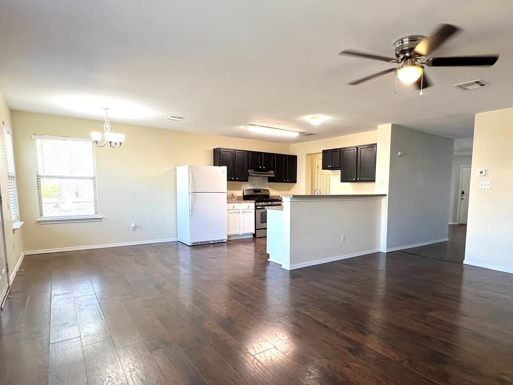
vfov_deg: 68.3
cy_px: 222
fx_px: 282
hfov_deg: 83.9
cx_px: 301
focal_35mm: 19
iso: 200
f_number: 1.8
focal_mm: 1.57
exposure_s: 1/120
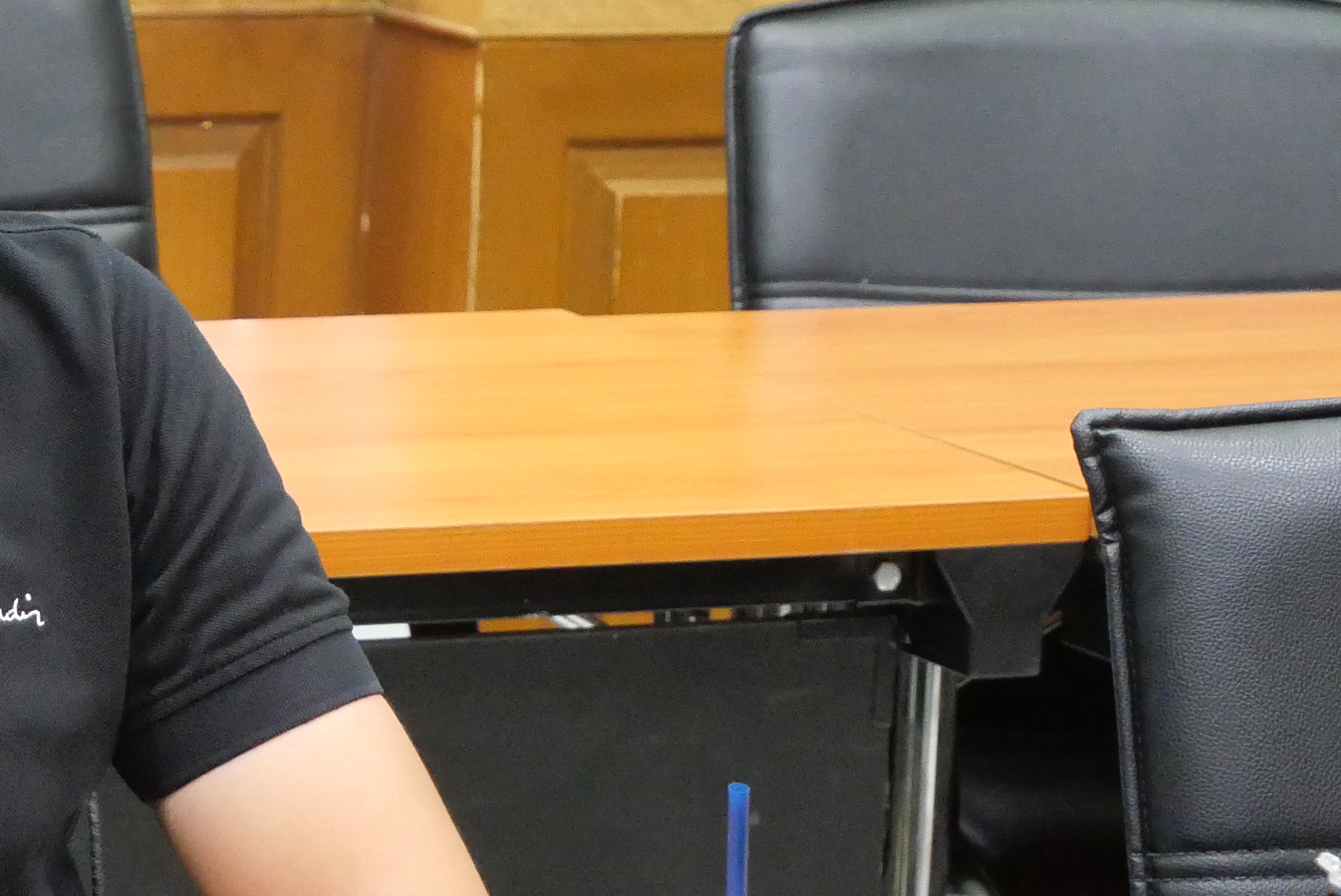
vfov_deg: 5.7
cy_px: 219
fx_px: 8944
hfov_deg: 8.5
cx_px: -393
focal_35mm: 240
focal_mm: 42
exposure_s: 1/30
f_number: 5.5
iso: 3200
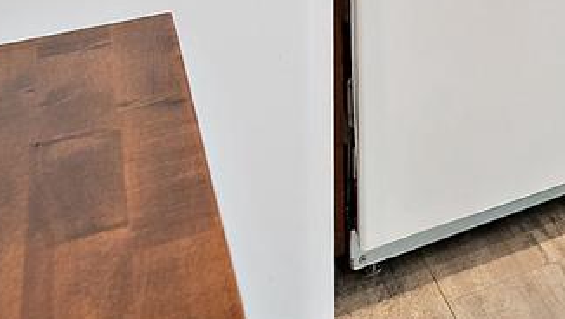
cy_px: -379
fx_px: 1110
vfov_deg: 13.3
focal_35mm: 74
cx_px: 1194
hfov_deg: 17.5
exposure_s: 1/2
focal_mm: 16
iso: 640
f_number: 8
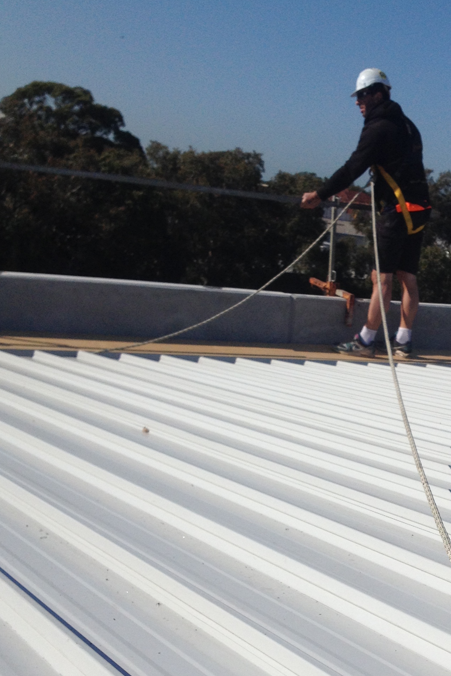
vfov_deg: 31.5
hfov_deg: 21.4
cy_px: 545
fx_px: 1165
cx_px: 411
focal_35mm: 62
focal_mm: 4.28
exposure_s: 1/4608
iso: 50
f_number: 2.4
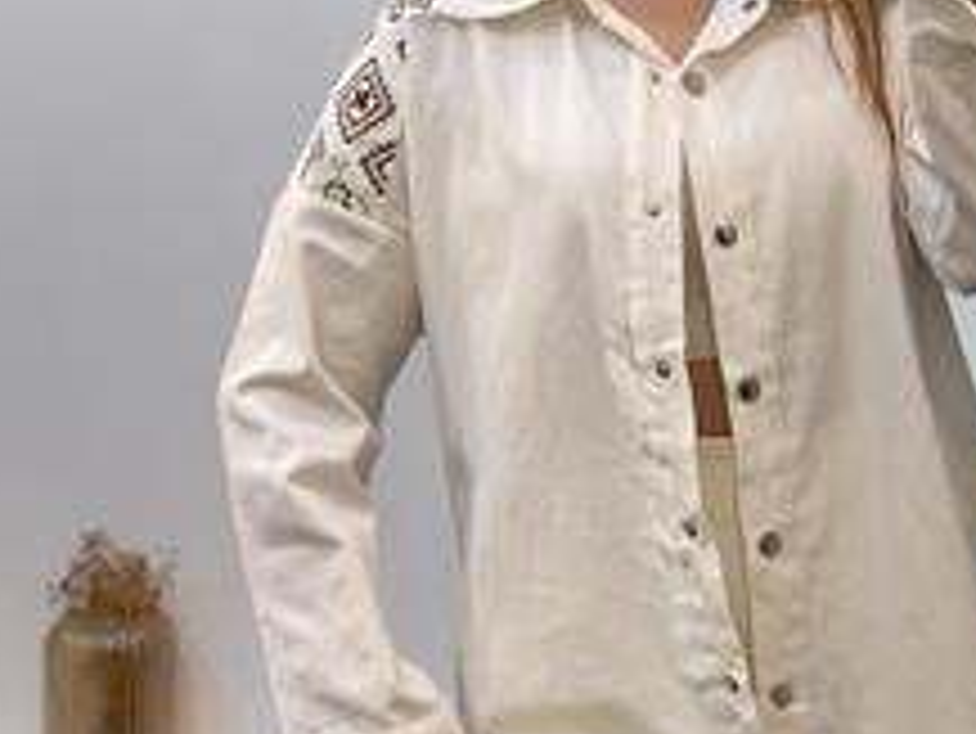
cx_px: 661
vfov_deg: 14.9
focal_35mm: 99
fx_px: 2793
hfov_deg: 19.8
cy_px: 205
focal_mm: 6
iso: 64
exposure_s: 1/100
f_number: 2
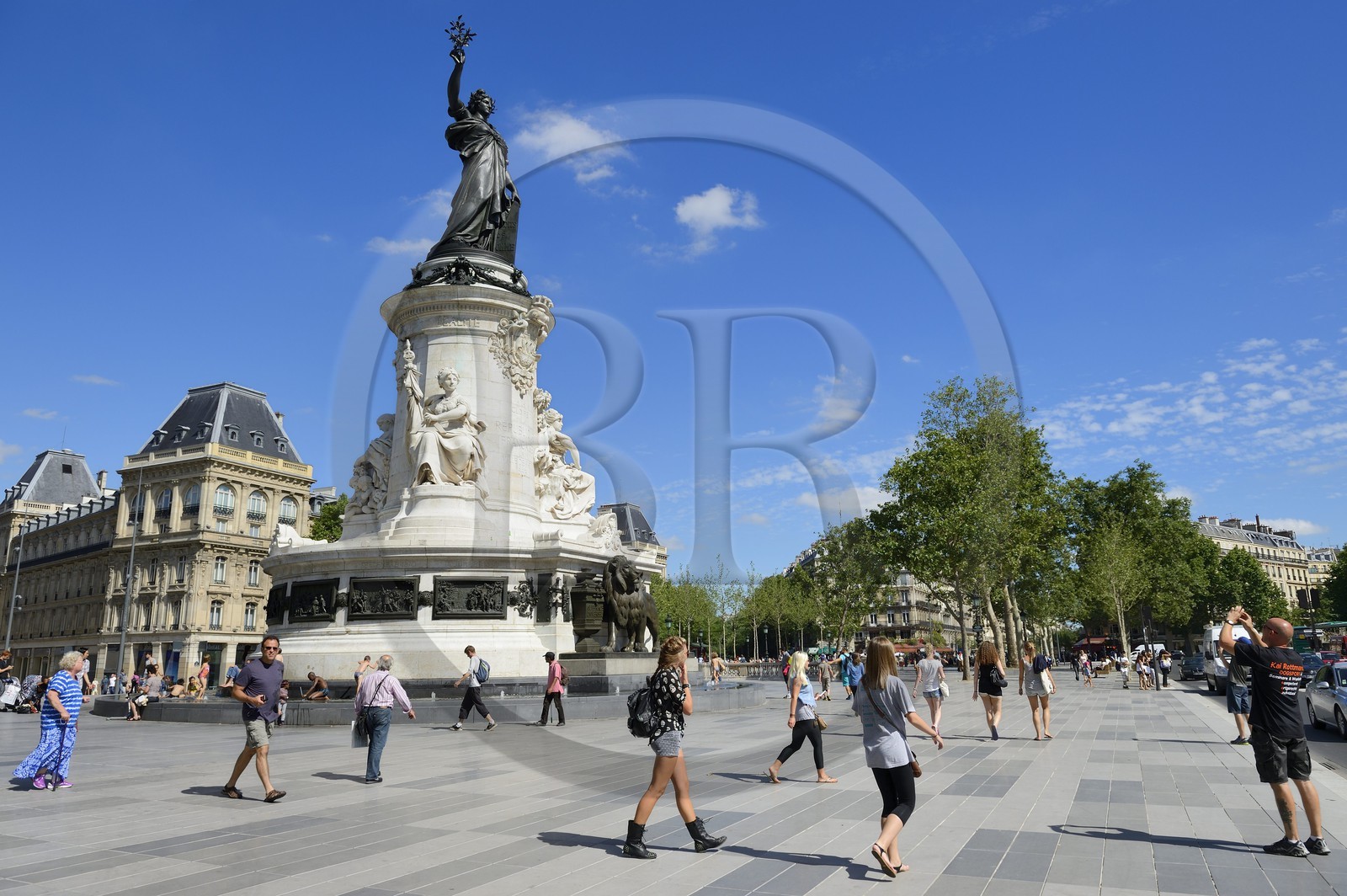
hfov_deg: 73.8
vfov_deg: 53.1
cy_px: 448
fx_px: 897
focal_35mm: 24
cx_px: 674
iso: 100
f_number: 8
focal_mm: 24
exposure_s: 1/400
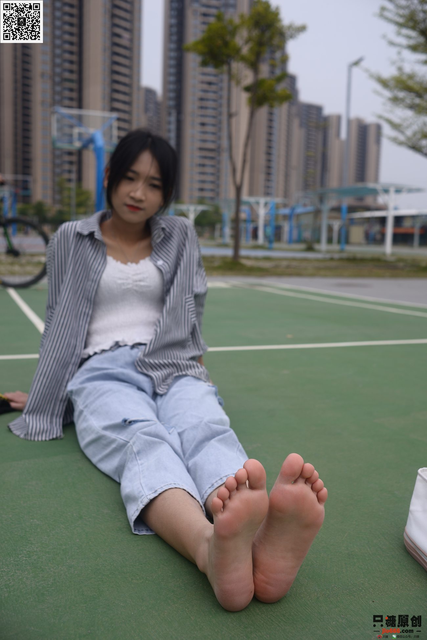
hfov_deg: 37.9
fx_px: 622
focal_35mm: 35
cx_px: 214
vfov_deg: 54.4
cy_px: 320
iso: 100
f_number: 5.6
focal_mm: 35
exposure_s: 1/800
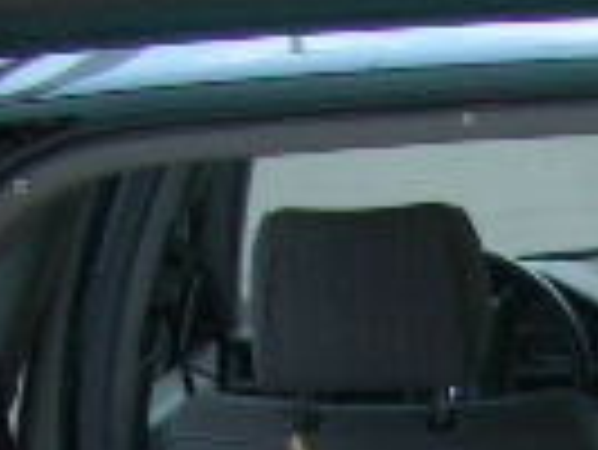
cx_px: 1075
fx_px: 2905
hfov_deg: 11.0
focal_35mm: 168
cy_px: 1071
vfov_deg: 8.2
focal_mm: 5.8
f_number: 2.6
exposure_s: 1/640
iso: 50
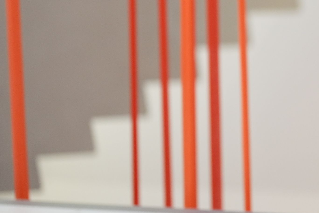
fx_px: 1293
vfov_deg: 9.4
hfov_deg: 13.6
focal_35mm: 146
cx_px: 403
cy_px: 30
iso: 1000
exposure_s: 1/200
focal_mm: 50
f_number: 1.2
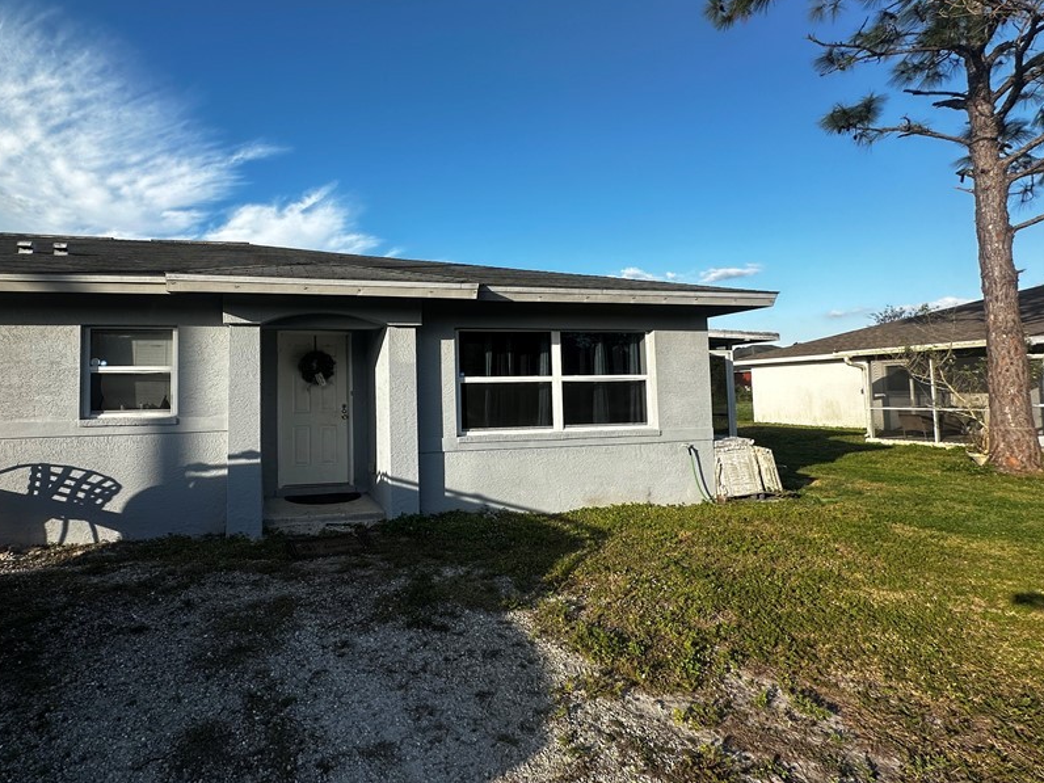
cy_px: 365
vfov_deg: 71.5
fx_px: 543
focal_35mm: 18
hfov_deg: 85.7
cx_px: 380
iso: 50
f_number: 2.2
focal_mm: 2.22
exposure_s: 1/1125
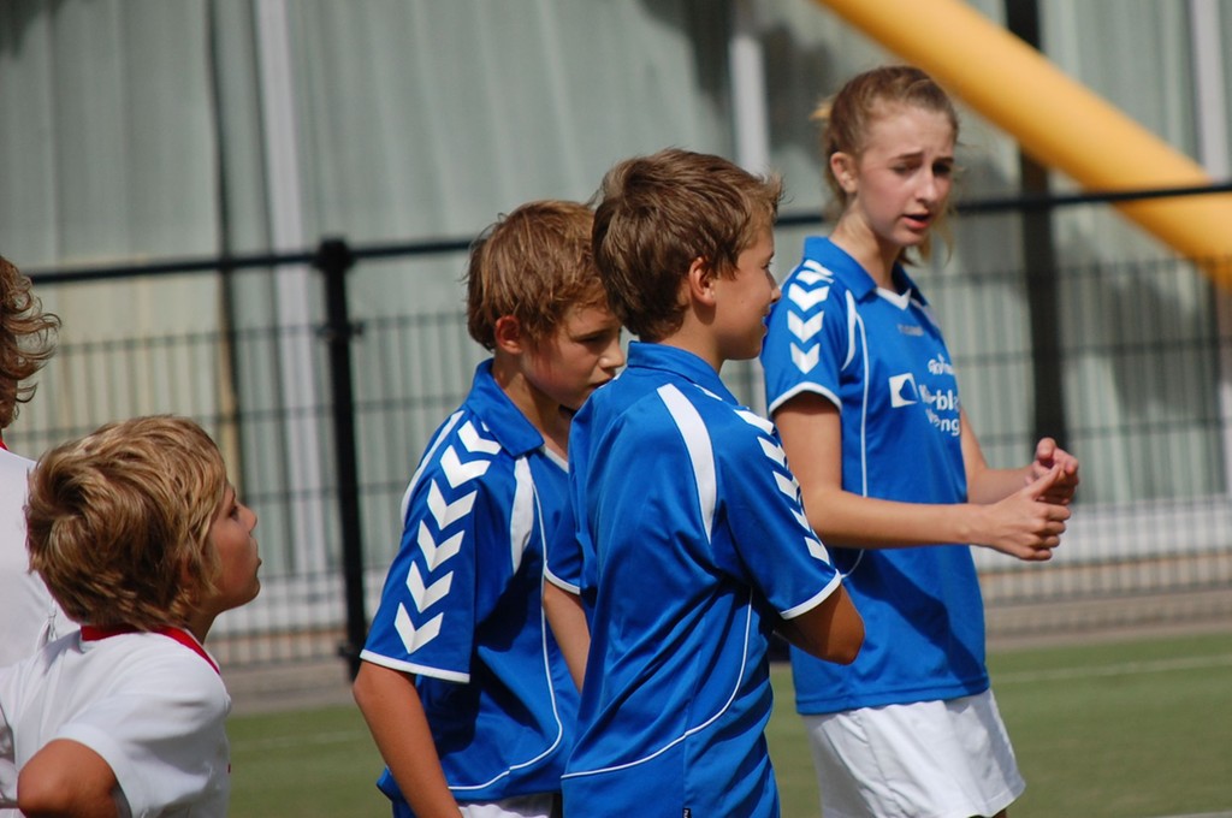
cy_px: 409
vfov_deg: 4.6
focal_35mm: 300
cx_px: 616
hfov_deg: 6.9
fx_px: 10254
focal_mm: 200
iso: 280
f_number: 5.6
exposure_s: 1/2000
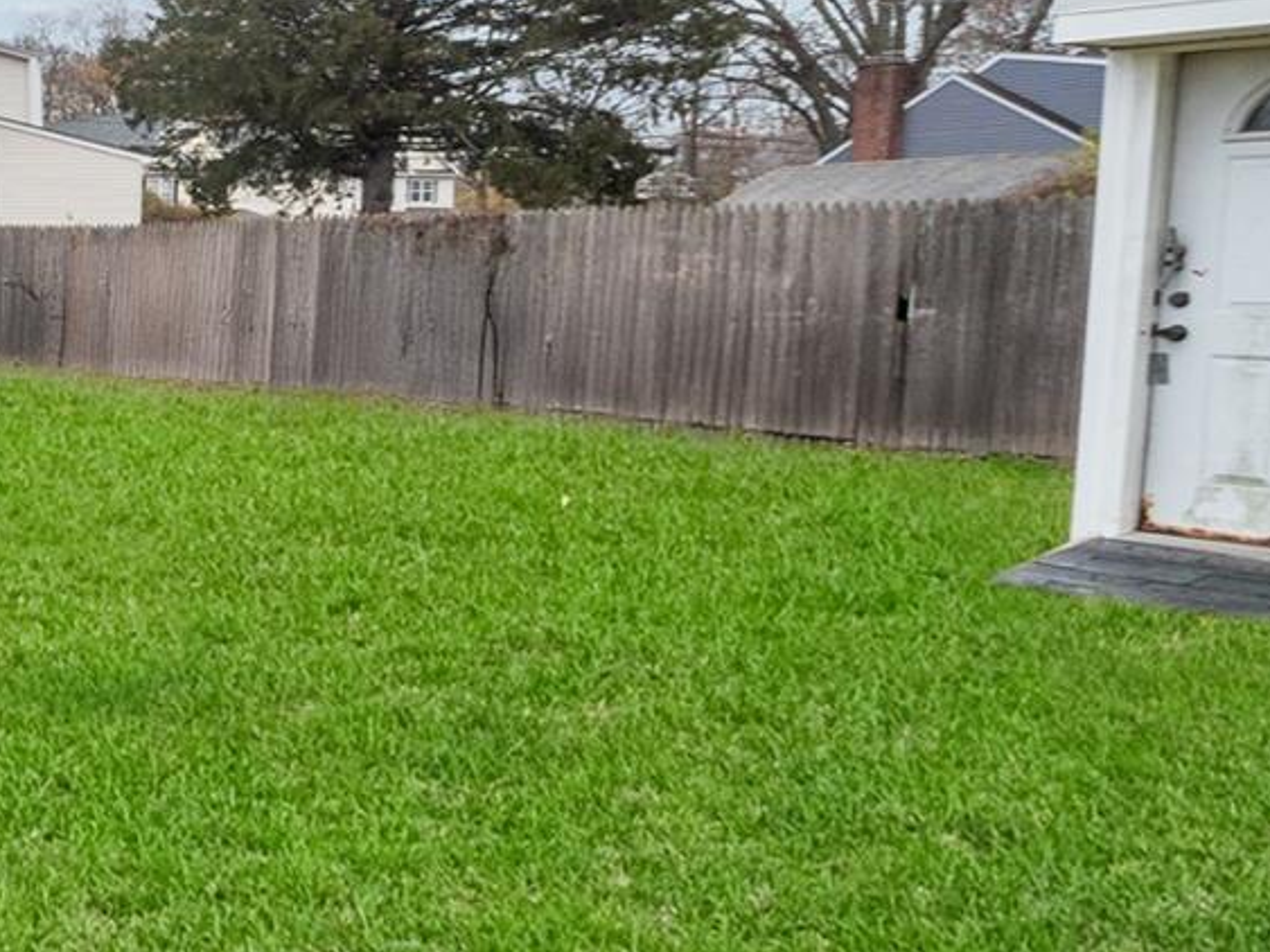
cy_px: 367
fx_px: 1541
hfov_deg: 25.2
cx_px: -844
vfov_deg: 34.2
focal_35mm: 42
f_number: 8
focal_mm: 12
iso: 250
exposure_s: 1/5
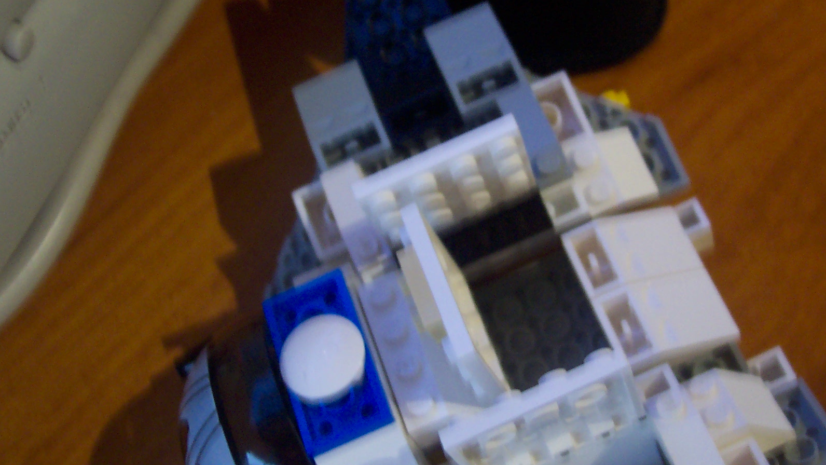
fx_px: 1183
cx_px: 518
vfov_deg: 22.2
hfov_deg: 38.2
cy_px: 231
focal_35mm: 54
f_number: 2.8
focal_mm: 8
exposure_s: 1/8
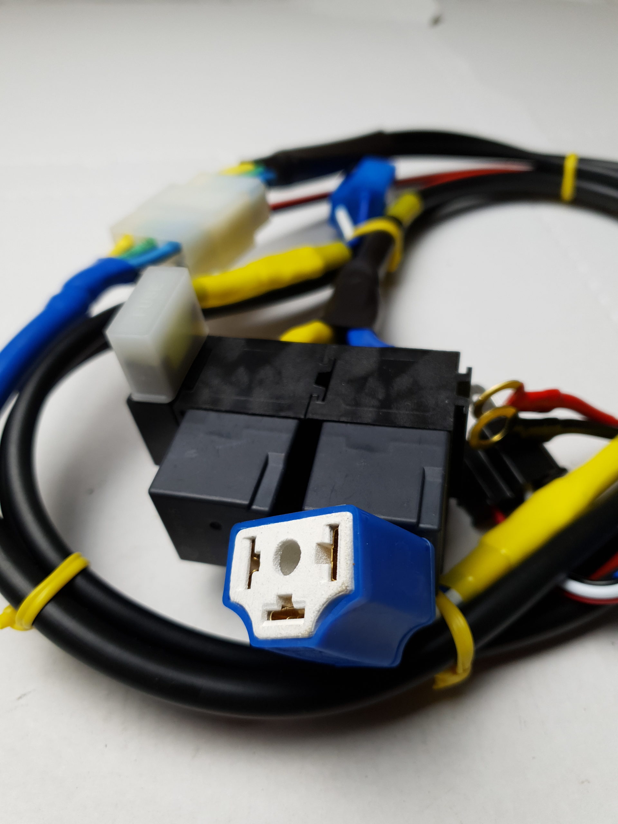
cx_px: 309
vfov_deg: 67.3
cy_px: 412
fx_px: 619
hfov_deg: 53.1
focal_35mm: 26
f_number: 1.5
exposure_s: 1/100
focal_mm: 4.3
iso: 64
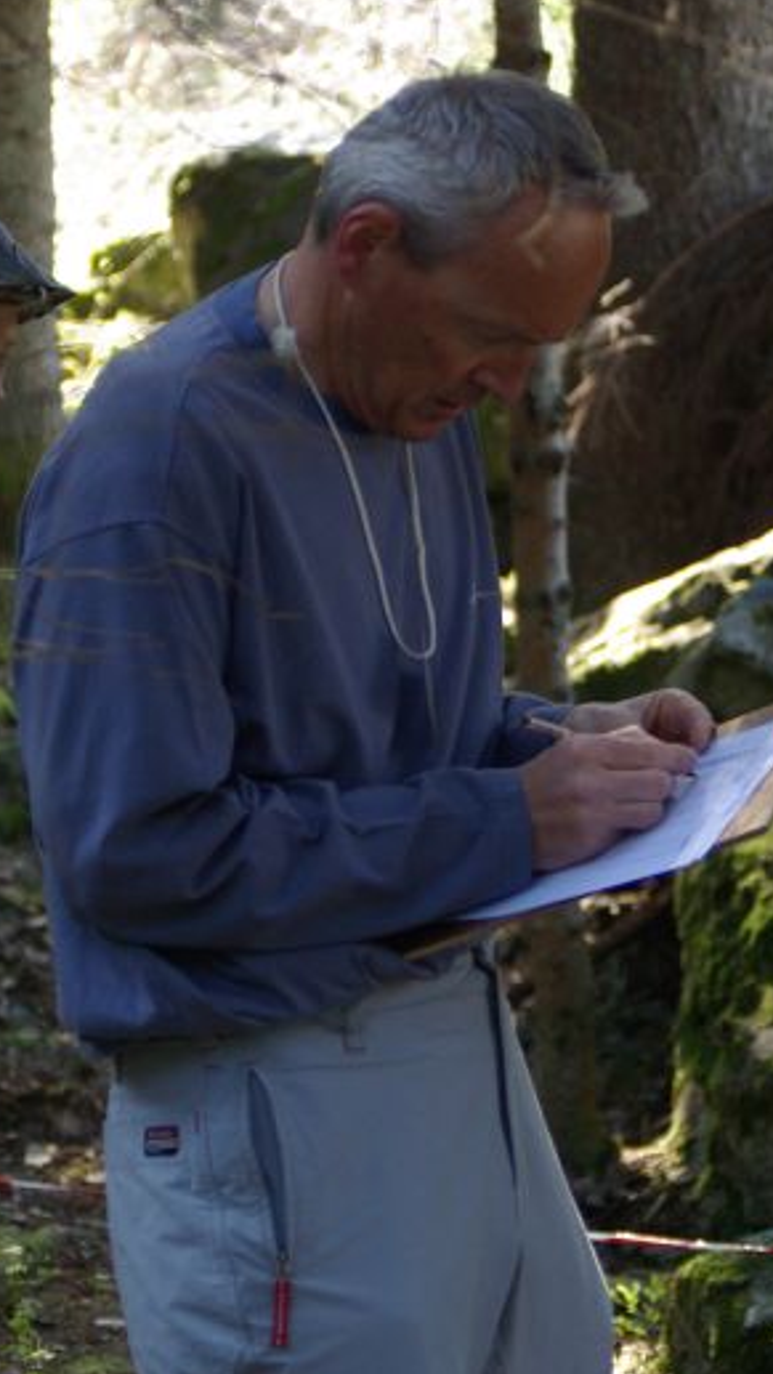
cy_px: 696
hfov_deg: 8.3
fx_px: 5317
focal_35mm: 146
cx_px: 448
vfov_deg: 14.7
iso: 400
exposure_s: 1/90
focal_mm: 80
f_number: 4.5
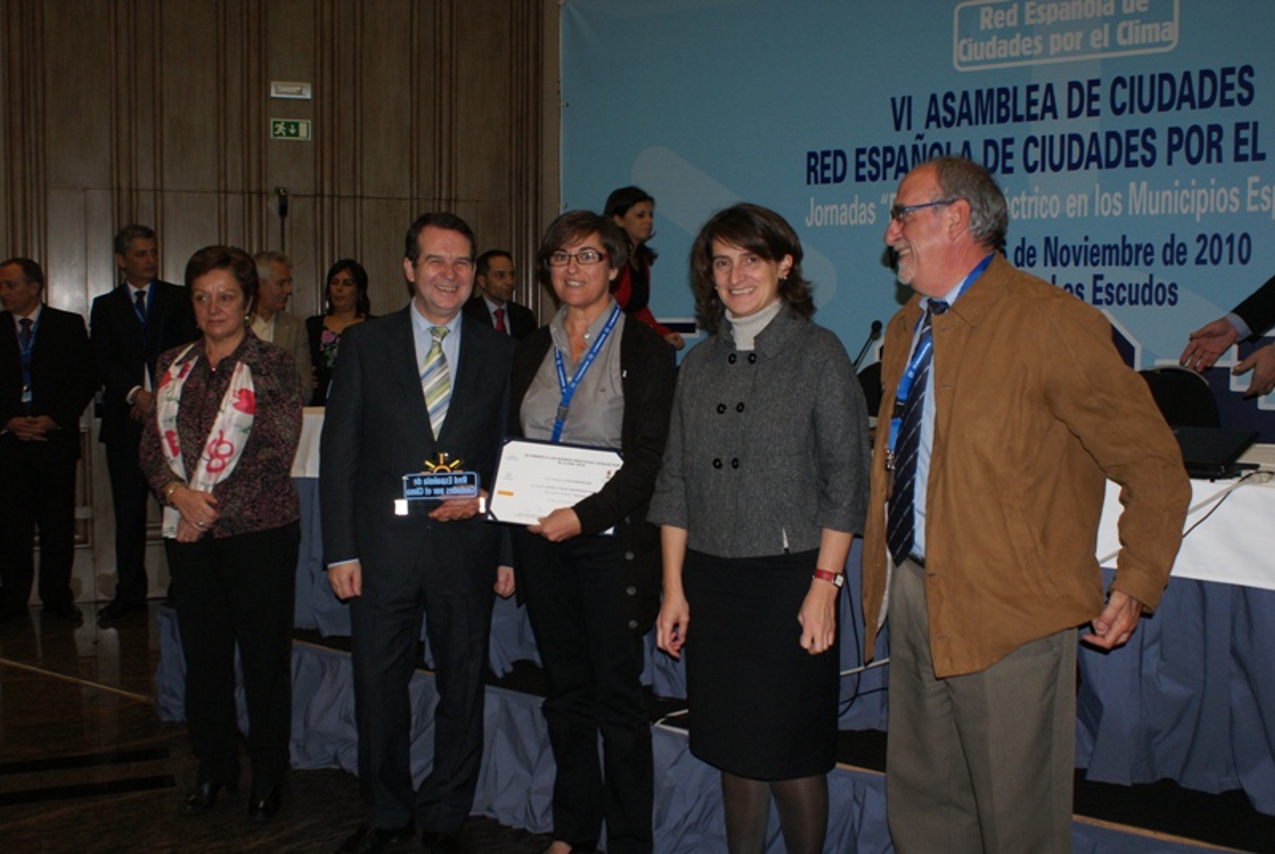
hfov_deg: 53.1
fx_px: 1277
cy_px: 427
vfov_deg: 37.0
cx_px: 638
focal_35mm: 36
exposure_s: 1/60
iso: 400
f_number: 5.6
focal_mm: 24
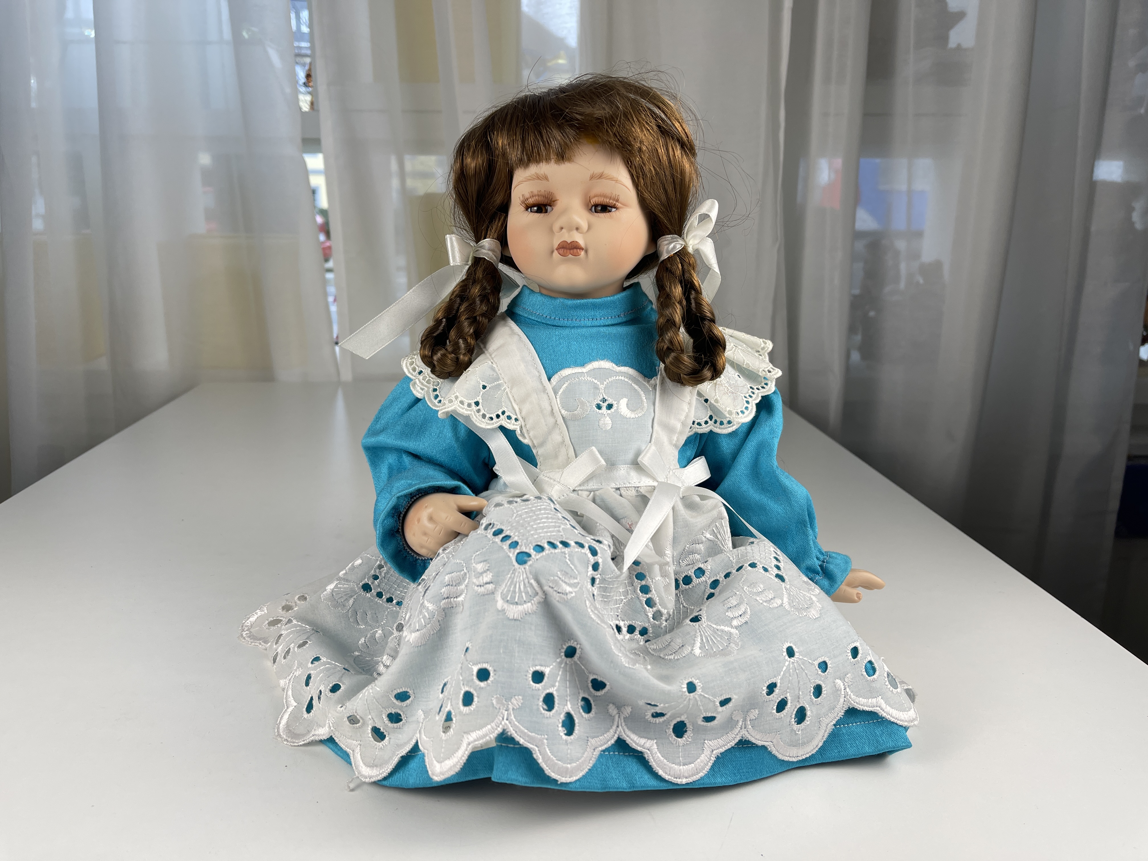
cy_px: 430
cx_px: 574
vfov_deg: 54.9
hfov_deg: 69.4
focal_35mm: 25
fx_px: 829
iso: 32
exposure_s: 1/174
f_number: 1.6
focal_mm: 5.1
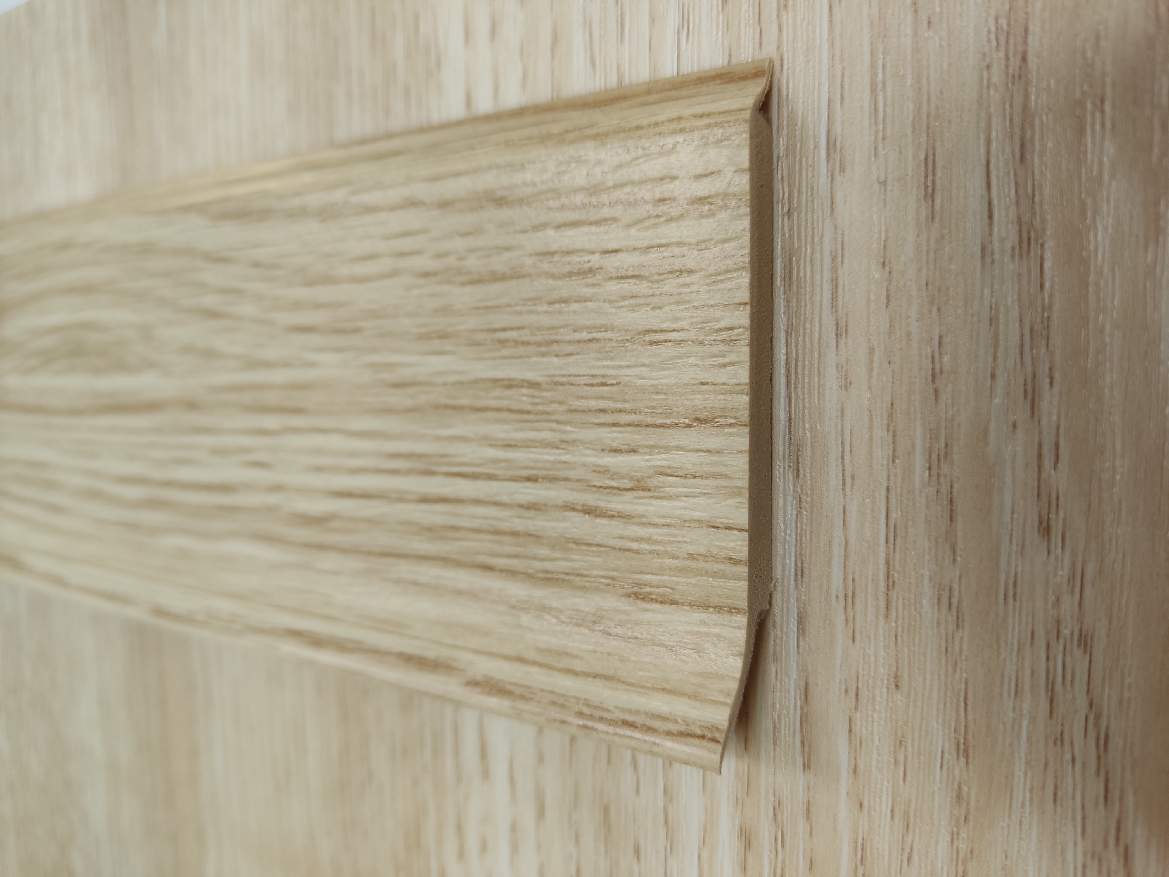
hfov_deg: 69.4
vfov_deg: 54.9
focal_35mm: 25
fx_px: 844
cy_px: 438
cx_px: 584
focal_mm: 4.71
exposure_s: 1/50
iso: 62
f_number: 1.79
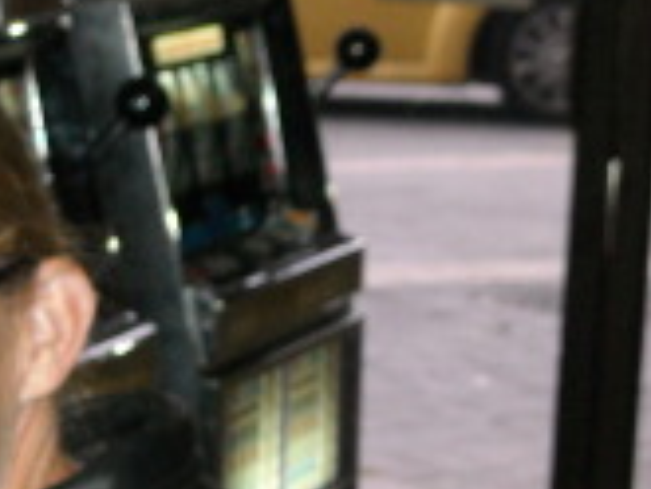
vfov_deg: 5.8
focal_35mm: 256
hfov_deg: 7.7
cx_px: -99
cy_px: 396
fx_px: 4818
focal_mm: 15.32
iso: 475
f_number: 4.4
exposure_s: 1/125
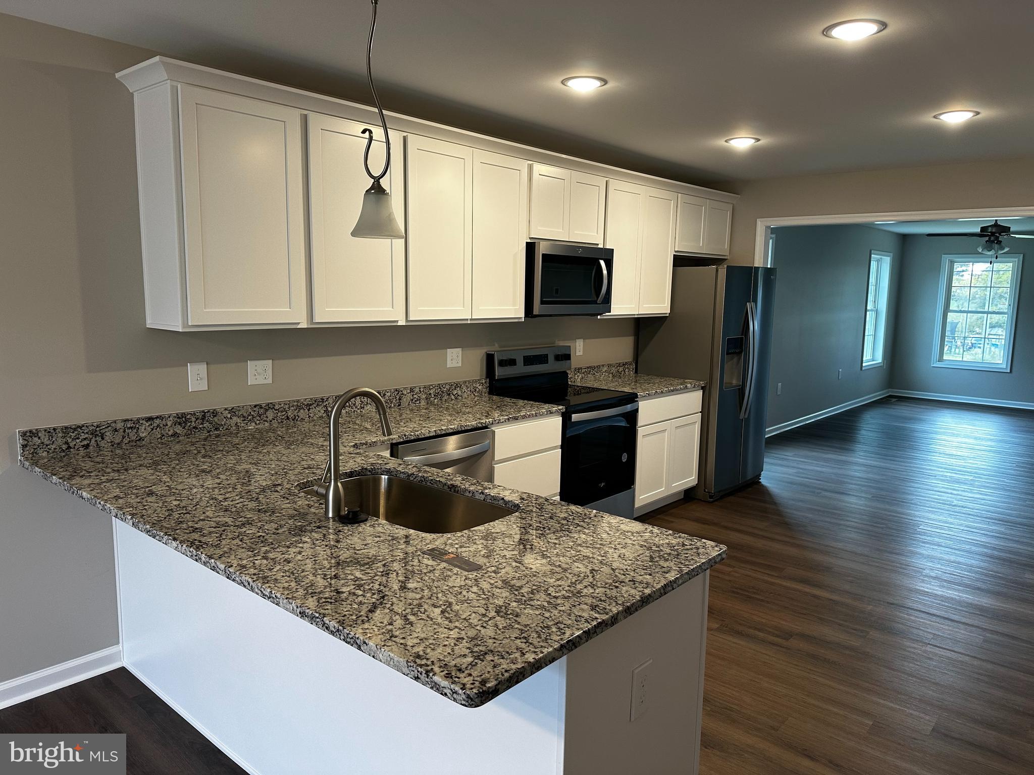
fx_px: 717
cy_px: 388
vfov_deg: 56.8
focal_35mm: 24
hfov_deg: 71.6
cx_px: 517
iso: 160
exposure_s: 1/60
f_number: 1.78
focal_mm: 6.86
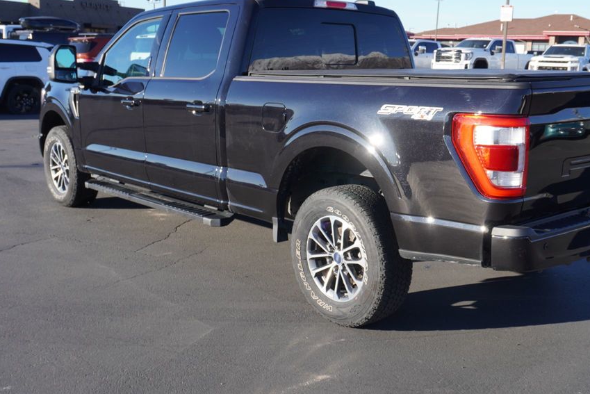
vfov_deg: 32.2
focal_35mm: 42
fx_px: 682
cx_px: 354
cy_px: 177
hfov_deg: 46.5
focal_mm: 23
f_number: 6.3
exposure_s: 1/160
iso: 100
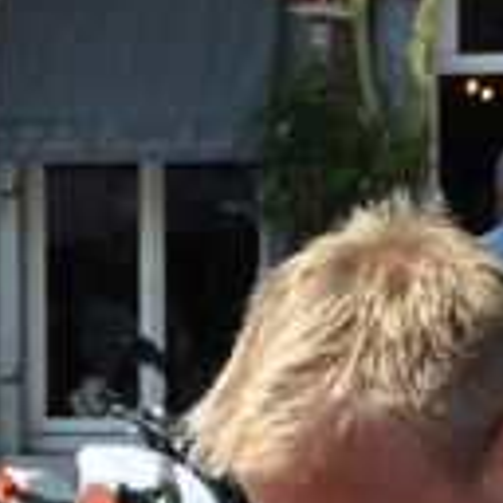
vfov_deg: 4.0
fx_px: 7178
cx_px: -240
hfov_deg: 4.0
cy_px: 900
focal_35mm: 437
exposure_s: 1/200
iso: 320
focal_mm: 55
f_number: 14
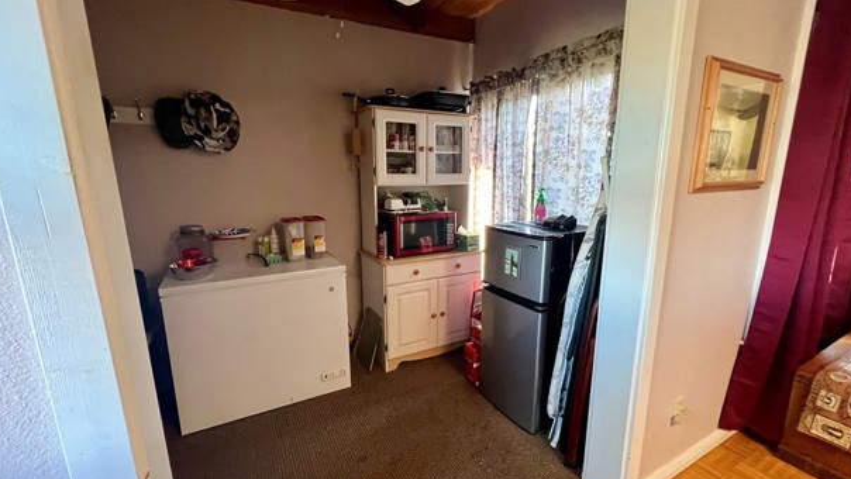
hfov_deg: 103.0
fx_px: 339
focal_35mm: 15
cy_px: 247
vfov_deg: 70.5
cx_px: 428
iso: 500
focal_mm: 1.57
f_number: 1.8
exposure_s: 1/60
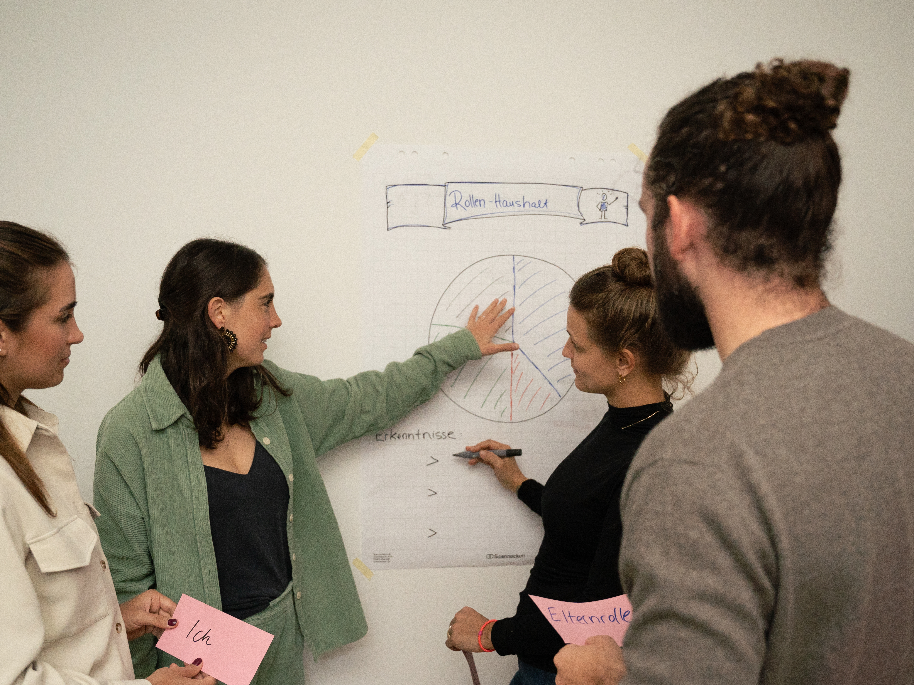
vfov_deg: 42.9
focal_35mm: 33
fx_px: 871
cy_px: 383
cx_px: 457
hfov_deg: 55.4
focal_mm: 24
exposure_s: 1/250
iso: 800
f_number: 2.8
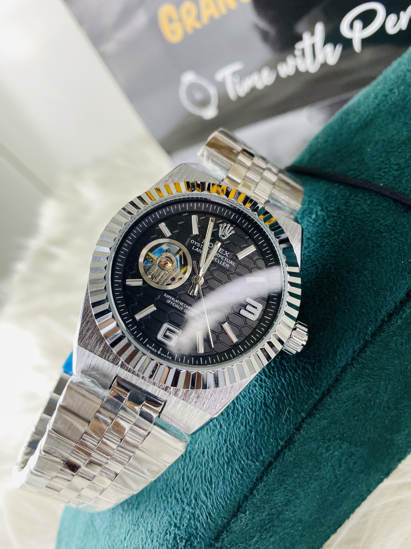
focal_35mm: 25
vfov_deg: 69.4
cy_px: 274
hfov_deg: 54.9
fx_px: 396
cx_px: 206
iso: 64
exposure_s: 1/100
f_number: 1.8
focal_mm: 4.25
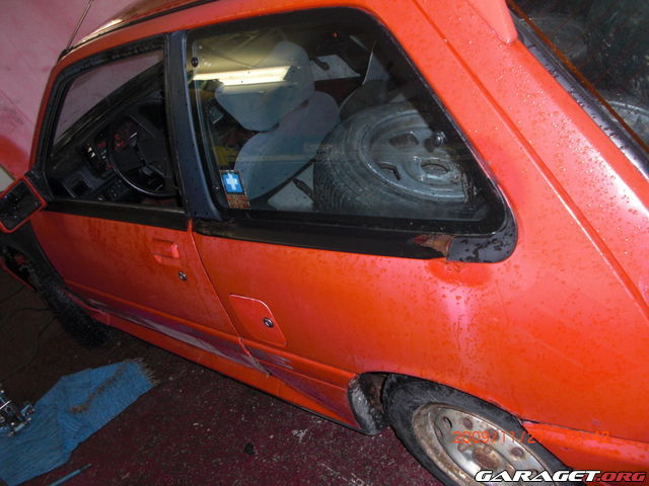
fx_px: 675
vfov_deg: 39.7
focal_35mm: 36
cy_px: 243
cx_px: 324
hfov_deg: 51.4
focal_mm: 6.3
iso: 200
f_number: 2.8
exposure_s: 1/60
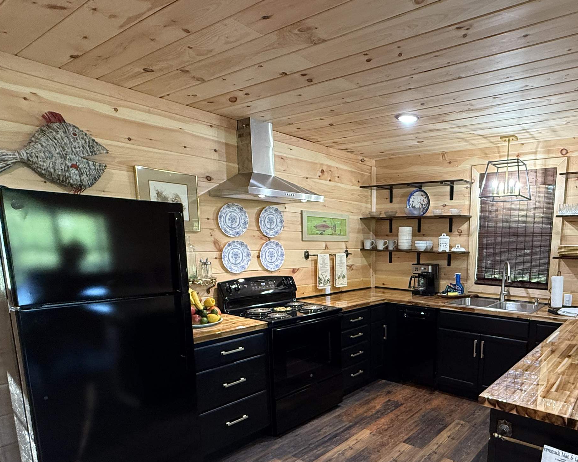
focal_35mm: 23
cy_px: 308
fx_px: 393
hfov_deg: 69.7
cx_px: 403
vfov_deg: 59.5
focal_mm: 2.22
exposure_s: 1/60
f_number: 2.2
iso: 400
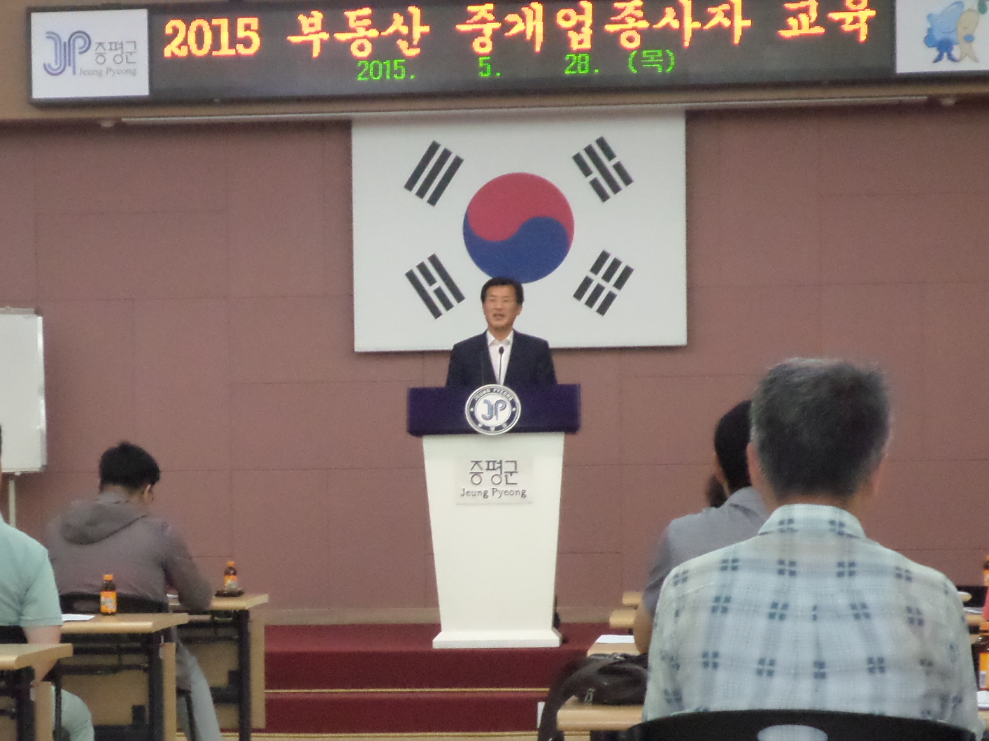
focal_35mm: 99
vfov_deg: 14.9
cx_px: 338
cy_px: 577
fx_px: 2828
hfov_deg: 19.8
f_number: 3.6
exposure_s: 1/45
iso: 640
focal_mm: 9.7
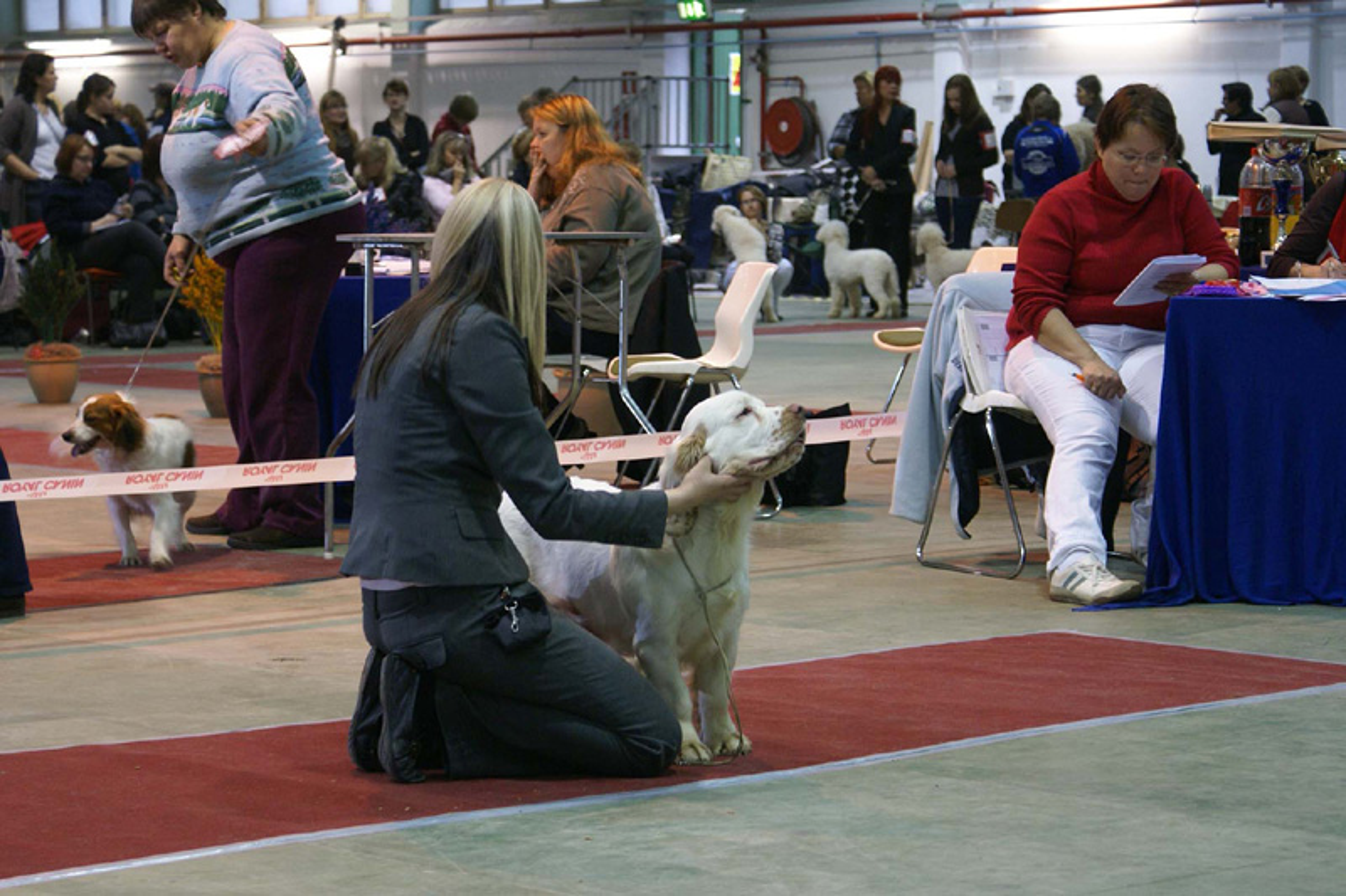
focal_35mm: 105
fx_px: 3925
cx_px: 673
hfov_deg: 19.5
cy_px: 448
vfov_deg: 13.0
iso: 400
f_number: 5.6
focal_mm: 70
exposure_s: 1/25
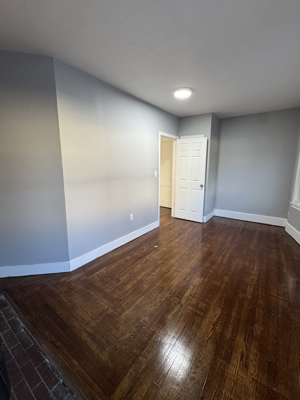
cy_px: 192
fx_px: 173
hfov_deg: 81.7
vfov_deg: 98.1
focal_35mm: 15
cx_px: 158
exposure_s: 1/60
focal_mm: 2.22
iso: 160
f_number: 2.2
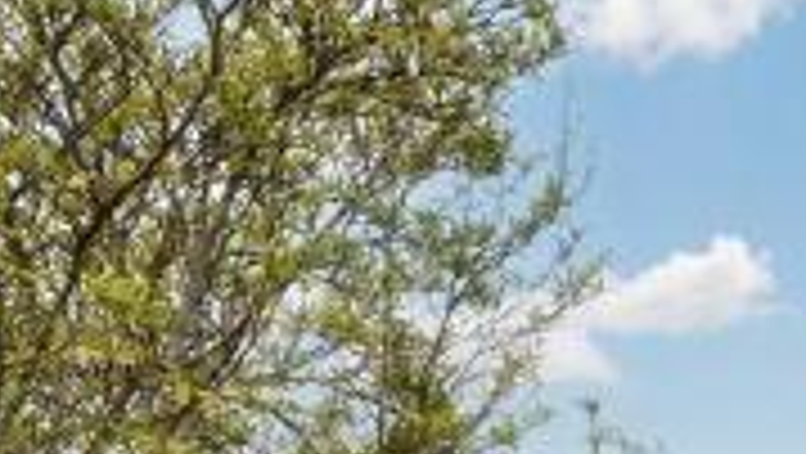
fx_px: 1163
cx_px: 937
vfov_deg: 19.5
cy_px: 668
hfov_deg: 32.4
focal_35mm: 54
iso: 800
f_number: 10
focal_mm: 13
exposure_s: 1/400
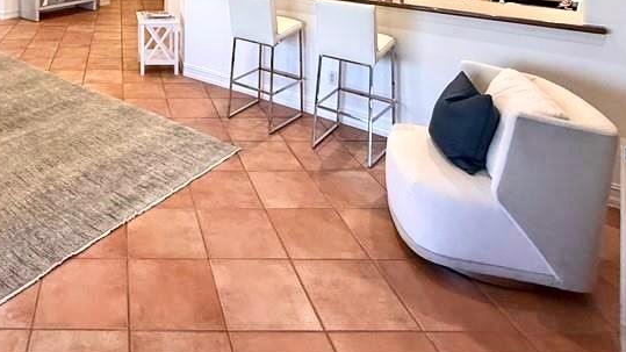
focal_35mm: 29
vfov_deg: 32.1
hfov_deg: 60.3
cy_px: -87
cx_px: 118
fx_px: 481
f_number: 2.2
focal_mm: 2.22
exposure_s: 1/120
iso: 200
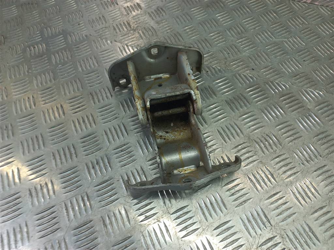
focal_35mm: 25
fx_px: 241
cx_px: 167
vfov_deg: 54.9
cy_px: 125
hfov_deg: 69.4
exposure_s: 1/50
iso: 50
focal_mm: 4.6
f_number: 1.8
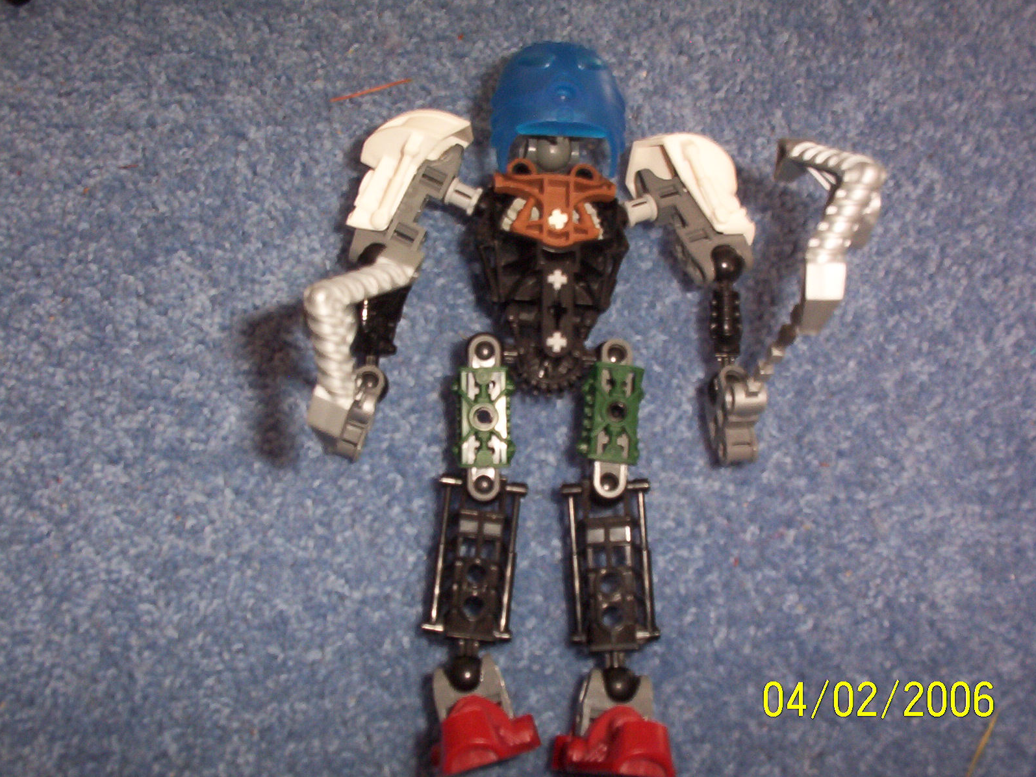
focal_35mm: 40
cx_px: 517
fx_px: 1197
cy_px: 398
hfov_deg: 46.8
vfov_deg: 36.0
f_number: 4.5
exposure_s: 1/30
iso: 140
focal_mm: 6
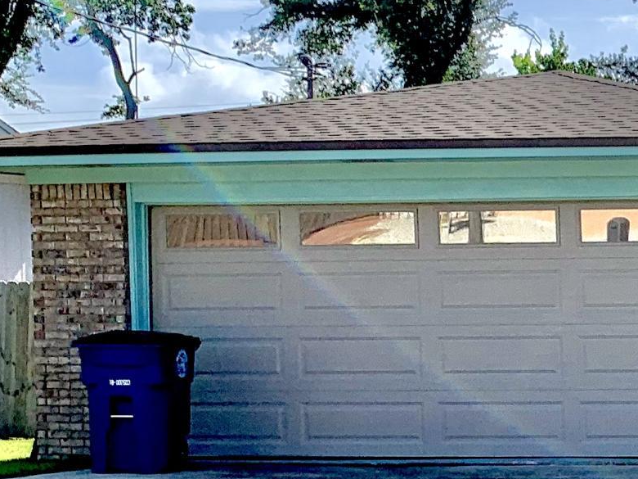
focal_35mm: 100
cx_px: 989
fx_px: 1843
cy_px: 371
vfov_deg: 14.7
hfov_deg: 17.4
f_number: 1.8
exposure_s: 1/3289
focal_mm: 4.25
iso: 25
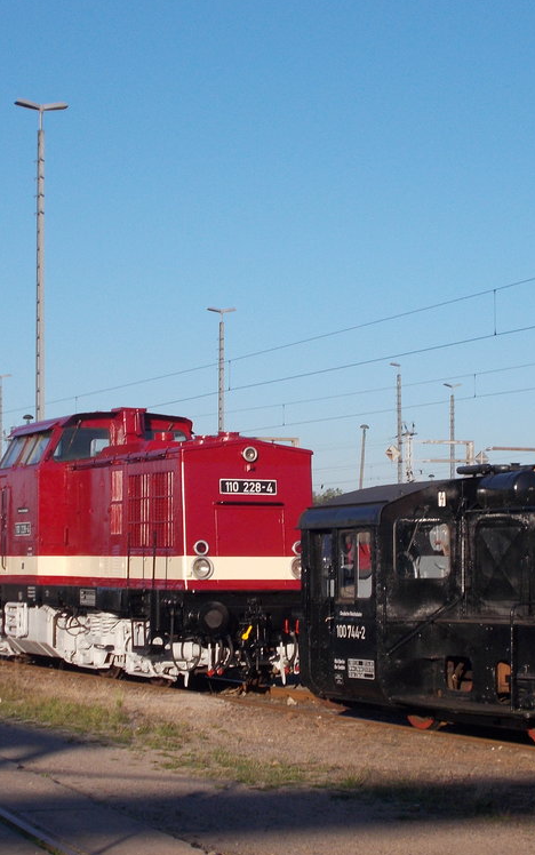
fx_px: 1981
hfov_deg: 15.4
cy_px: 471
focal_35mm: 85
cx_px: 264
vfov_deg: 24.3
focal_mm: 9
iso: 80
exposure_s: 1/100
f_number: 11.3
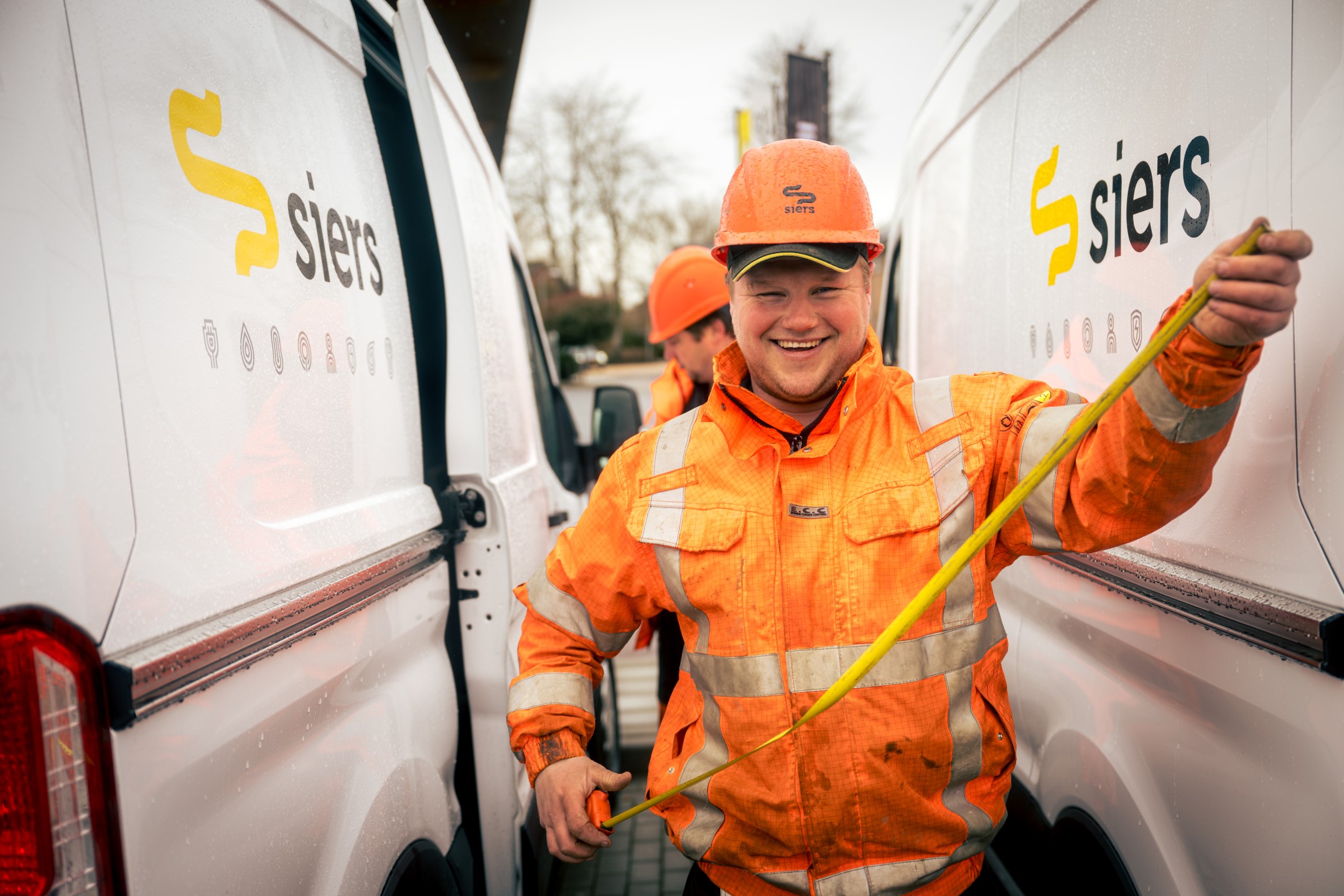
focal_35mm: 40
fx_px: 1493
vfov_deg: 33.4
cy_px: 448
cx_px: 672
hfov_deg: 48.5
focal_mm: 40
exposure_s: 1/320
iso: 64
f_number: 2.8
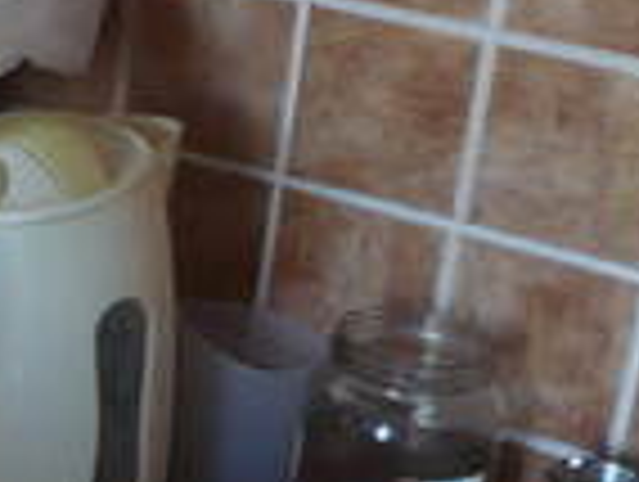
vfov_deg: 13.3
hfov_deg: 16.1
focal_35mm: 111
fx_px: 2052
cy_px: 410
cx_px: -333
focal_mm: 5.8
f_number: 2.8
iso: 200
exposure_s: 1/30
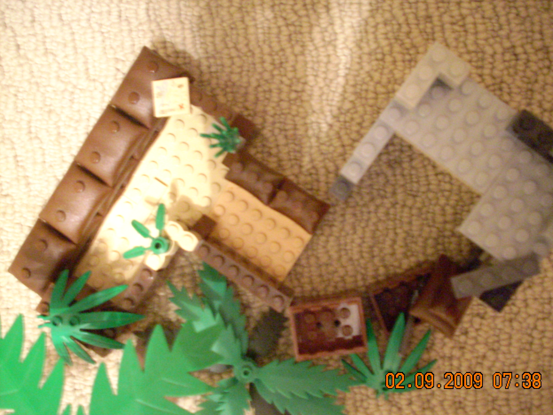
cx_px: 282
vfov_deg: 37.7
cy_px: 211
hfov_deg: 49.0
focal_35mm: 38
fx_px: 607
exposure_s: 1/4
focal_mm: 6.2
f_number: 2.8
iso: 702
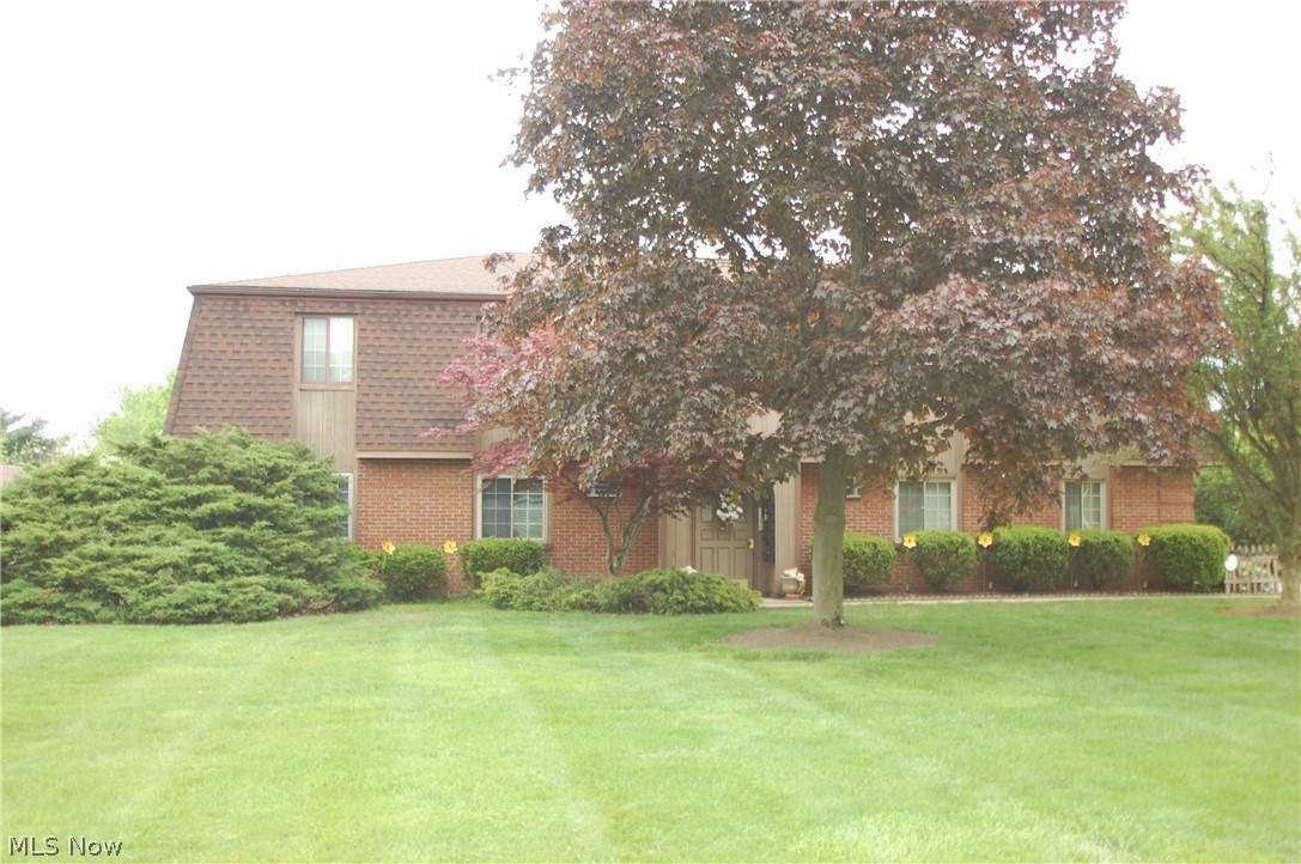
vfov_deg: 36.8
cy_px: 432
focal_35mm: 36
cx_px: 650
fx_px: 1299
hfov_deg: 53.2
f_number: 4.5
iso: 400
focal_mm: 24
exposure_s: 1/200
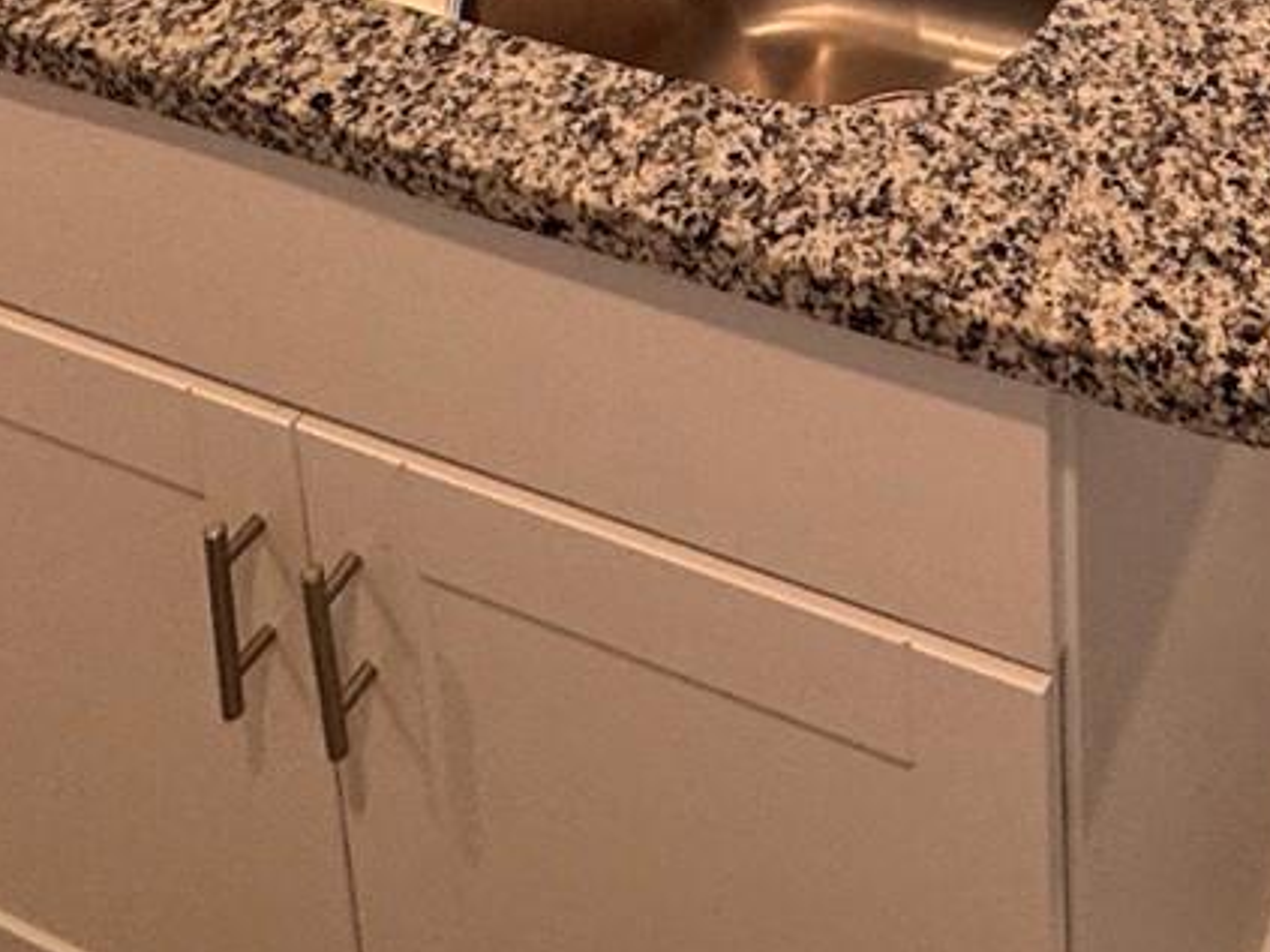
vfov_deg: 19.5
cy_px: -814
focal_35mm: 53
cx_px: 1117
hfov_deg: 34.4
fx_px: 1944
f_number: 2.2
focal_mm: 2.22
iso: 125
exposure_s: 1/120
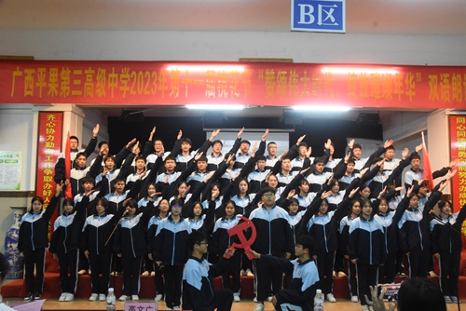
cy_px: 156
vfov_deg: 40.0
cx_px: 233
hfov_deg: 57.2
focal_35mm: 33
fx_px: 427
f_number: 9
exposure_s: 1/40
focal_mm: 22
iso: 5000
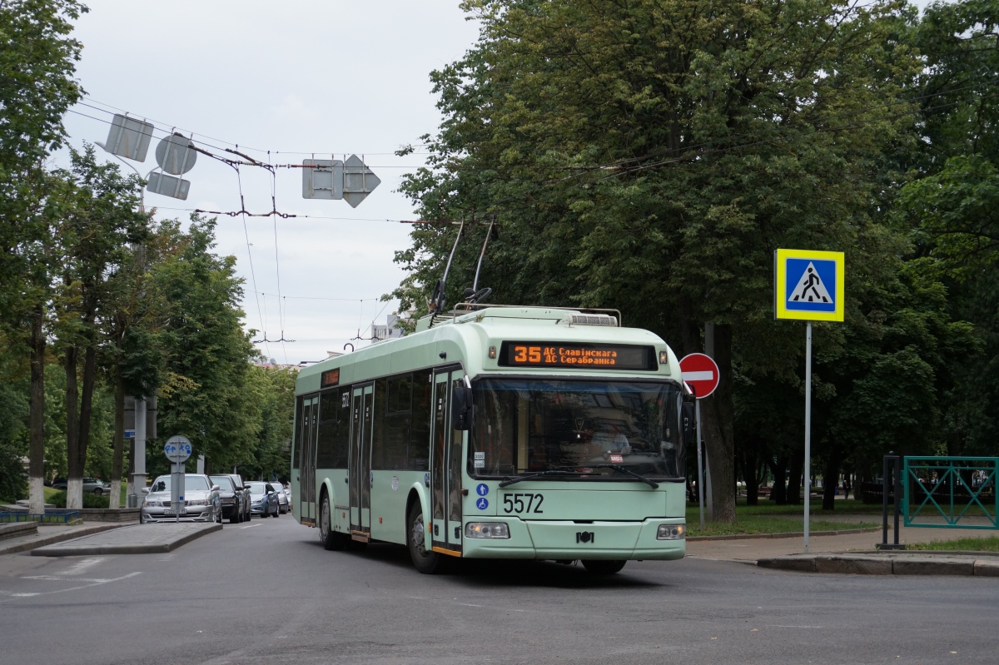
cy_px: 332
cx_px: 500
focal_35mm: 64
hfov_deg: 31.2
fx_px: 1789
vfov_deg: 21.1
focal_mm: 43
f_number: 5.6
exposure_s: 1/1250
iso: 400
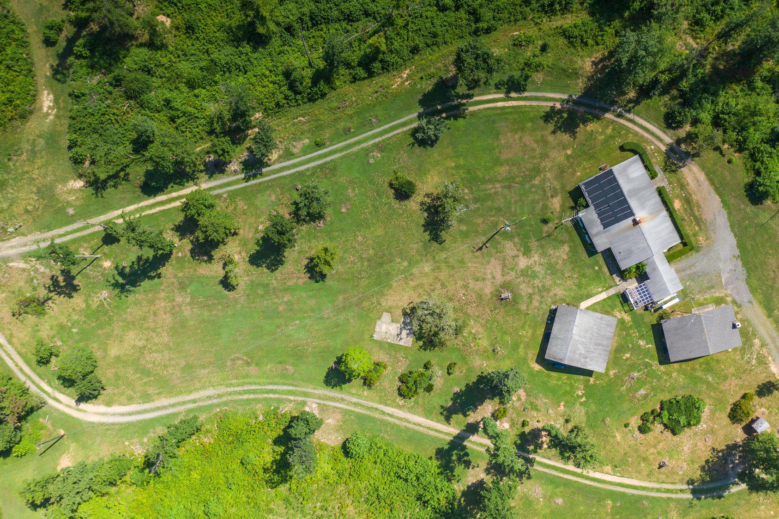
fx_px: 735
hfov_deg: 55.8
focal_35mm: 34
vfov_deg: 38.8
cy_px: 256
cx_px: 409
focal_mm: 10.26
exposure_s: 1/640
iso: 100
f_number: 4
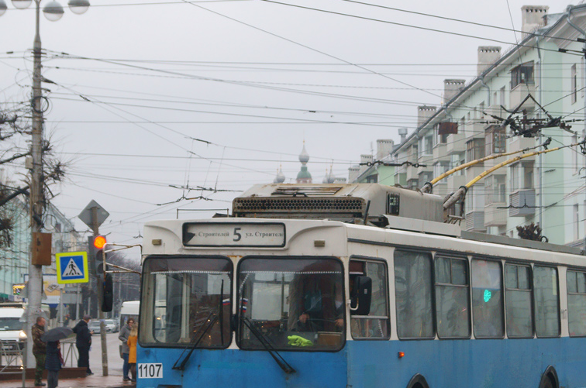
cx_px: 365
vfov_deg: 11.5
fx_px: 1933
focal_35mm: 119
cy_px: 207
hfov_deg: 17.2
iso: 400
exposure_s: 1/200
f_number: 7.1
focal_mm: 50
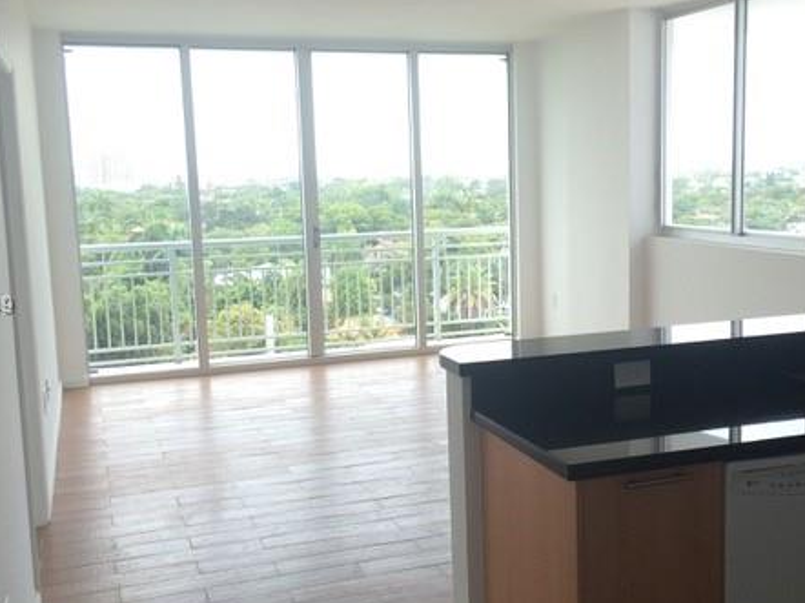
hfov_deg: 44.6
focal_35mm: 42
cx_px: 475
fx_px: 976
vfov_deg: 34.3
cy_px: 306
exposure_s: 1/153
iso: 32
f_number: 2.2
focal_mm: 4.15
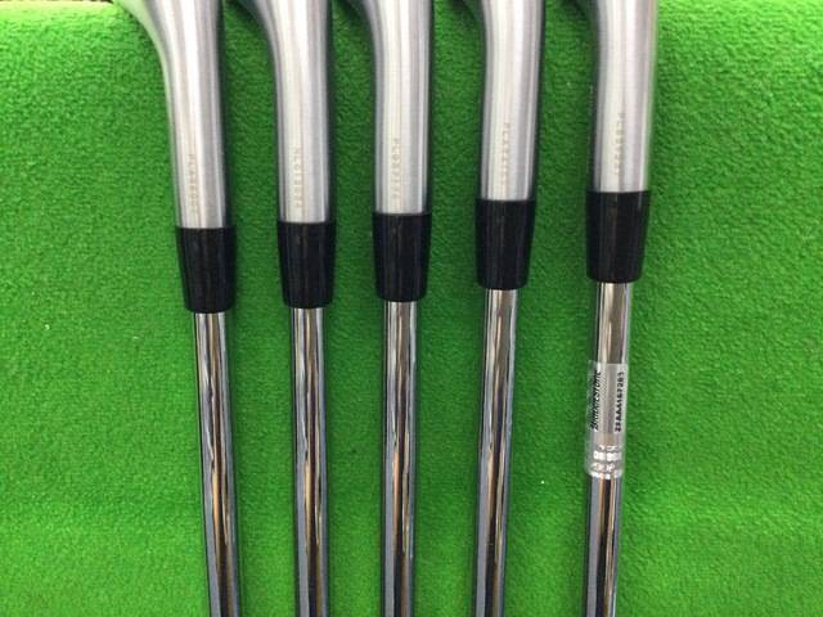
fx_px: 737
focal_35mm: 31
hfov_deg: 58.4
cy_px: 308
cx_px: 412
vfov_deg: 45.4
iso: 250
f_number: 2.4
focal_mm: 3.3
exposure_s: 1/30
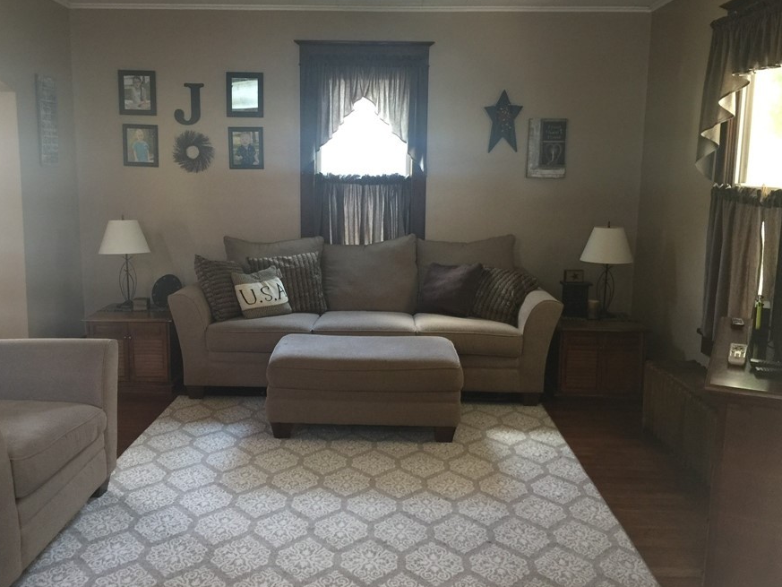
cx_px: 366
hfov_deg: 53.9
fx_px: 768
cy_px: 297
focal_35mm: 34
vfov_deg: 41.8
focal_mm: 4.15
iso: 80
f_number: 2.2
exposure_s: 1/15
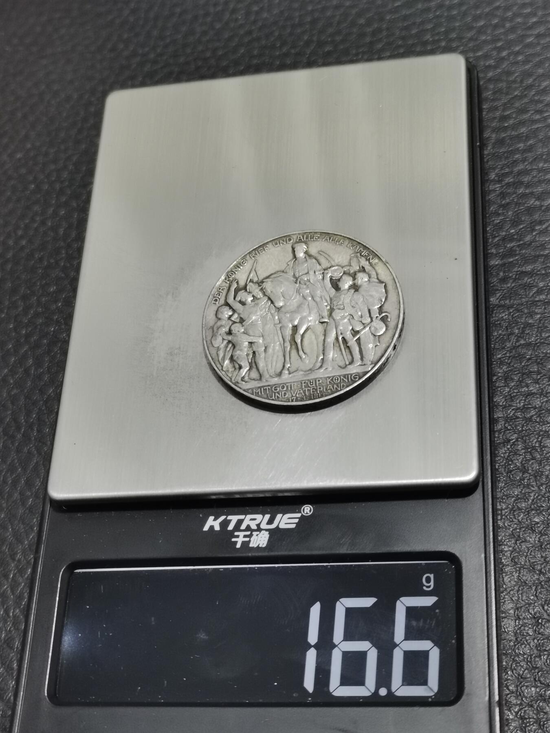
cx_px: 275
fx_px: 1208
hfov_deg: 25.7
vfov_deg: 33.8
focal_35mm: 57
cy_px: 366
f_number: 1.8
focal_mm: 5.58
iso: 125
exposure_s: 1/100
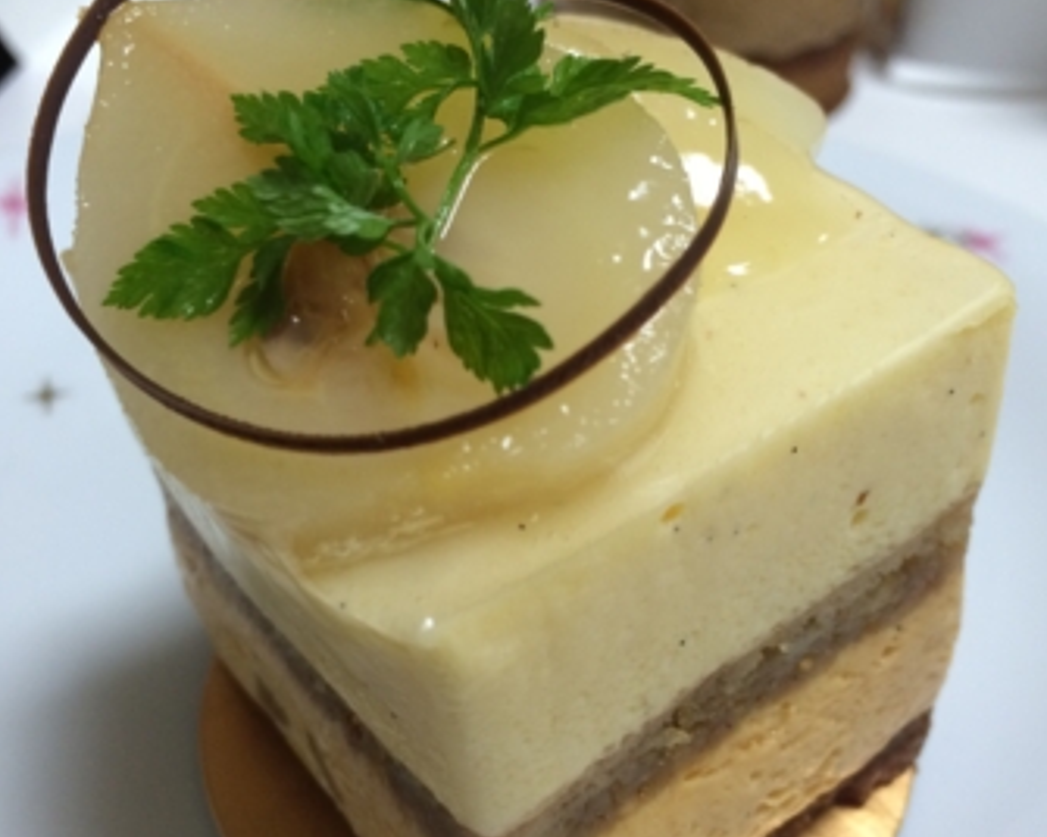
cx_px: 525
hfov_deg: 47.9
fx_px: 1178
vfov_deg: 39.2
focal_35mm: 38
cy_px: 428
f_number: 2.2
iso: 64
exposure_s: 1/30
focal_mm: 4.15
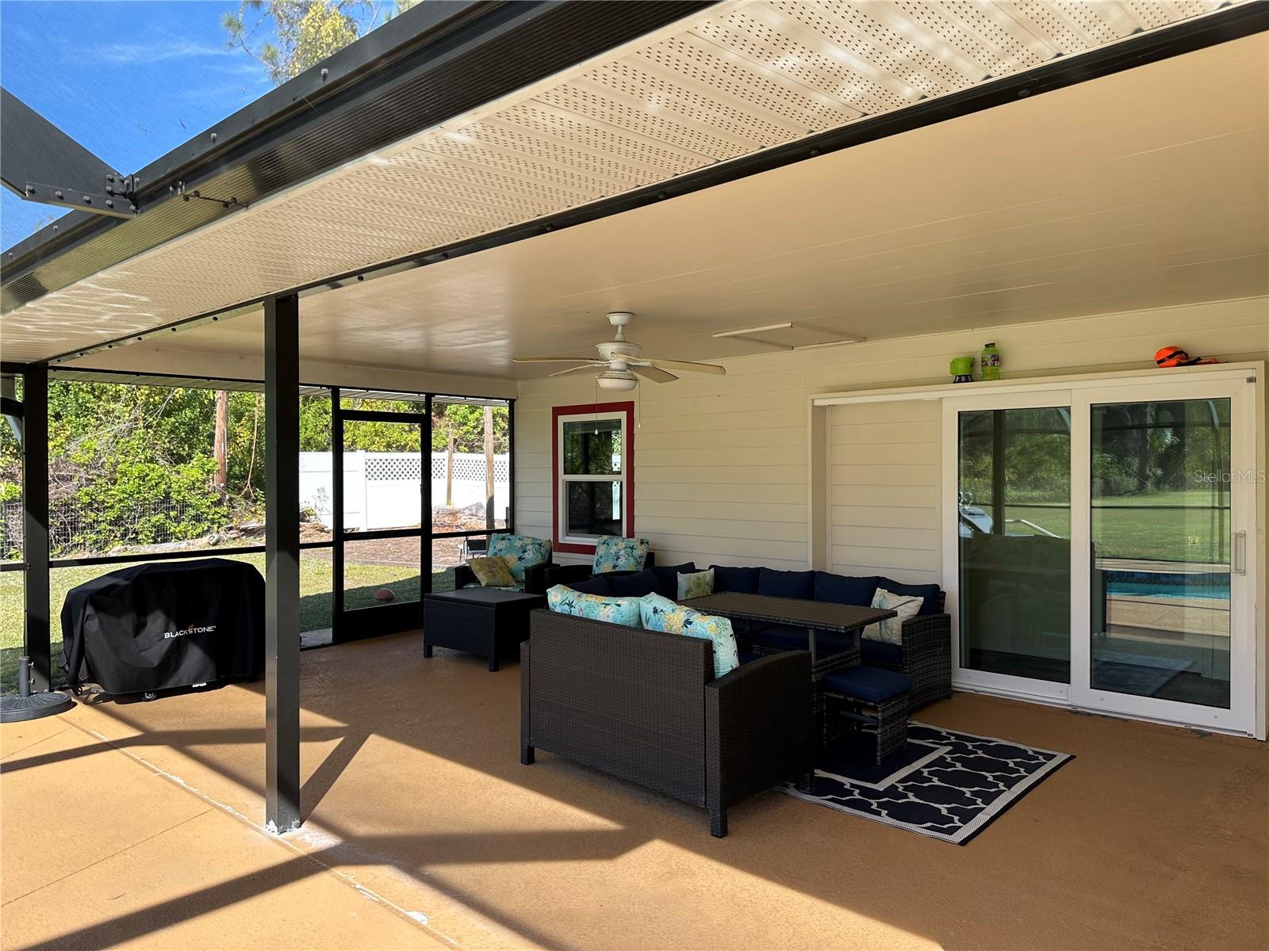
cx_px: 634
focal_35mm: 24
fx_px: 880
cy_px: 476
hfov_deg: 71.6
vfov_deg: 56.8
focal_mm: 6.86
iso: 80
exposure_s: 1/630
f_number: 1.78
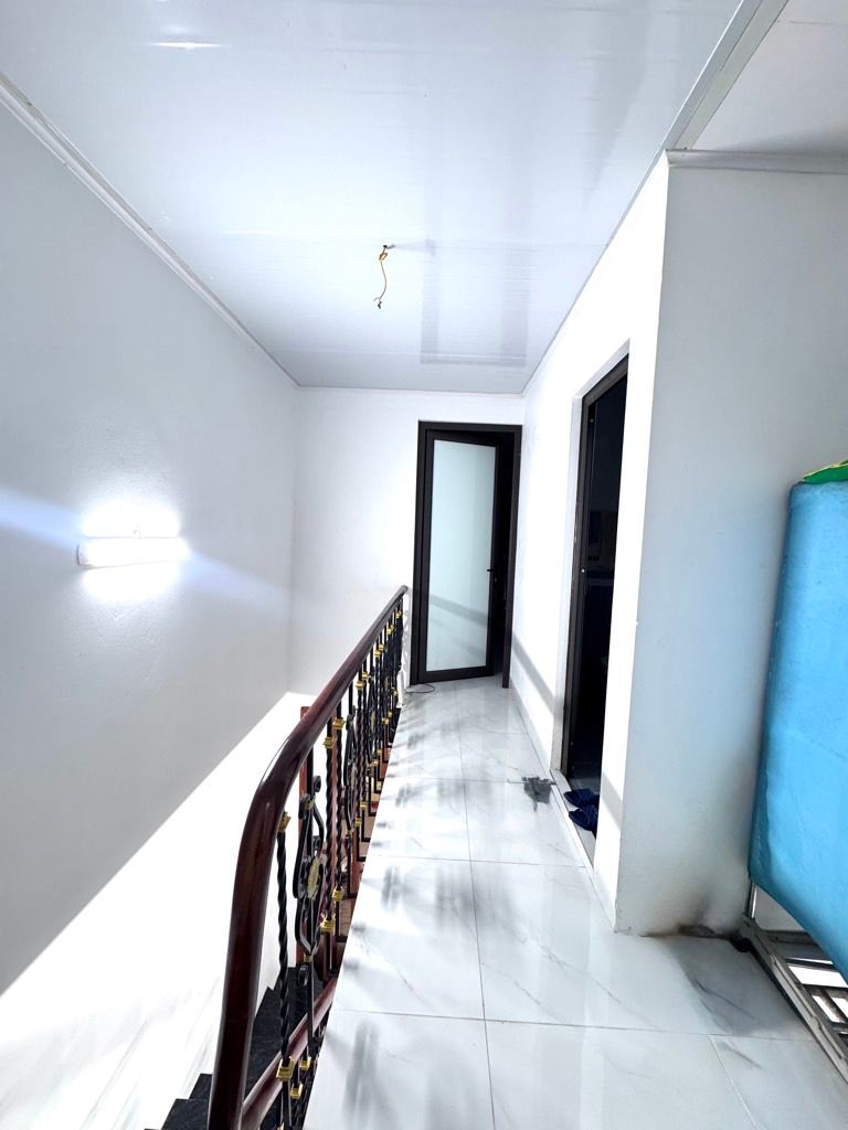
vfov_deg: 102.1
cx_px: 424
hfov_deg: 85.7
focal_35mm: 14
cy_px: 565
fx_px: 457
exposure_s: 1/50
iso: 250
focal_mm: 2.22
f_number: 2.2
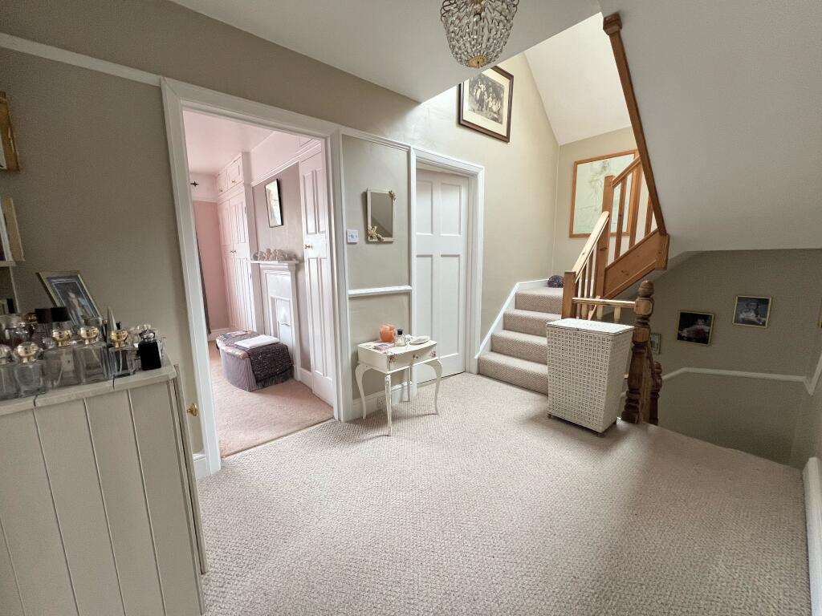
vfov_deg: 89.9
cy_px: 308
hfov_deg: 106.2
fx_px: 309
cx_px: 411
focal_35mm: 13
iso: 125
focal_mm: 1.57
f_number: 1.8
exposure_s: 1/99
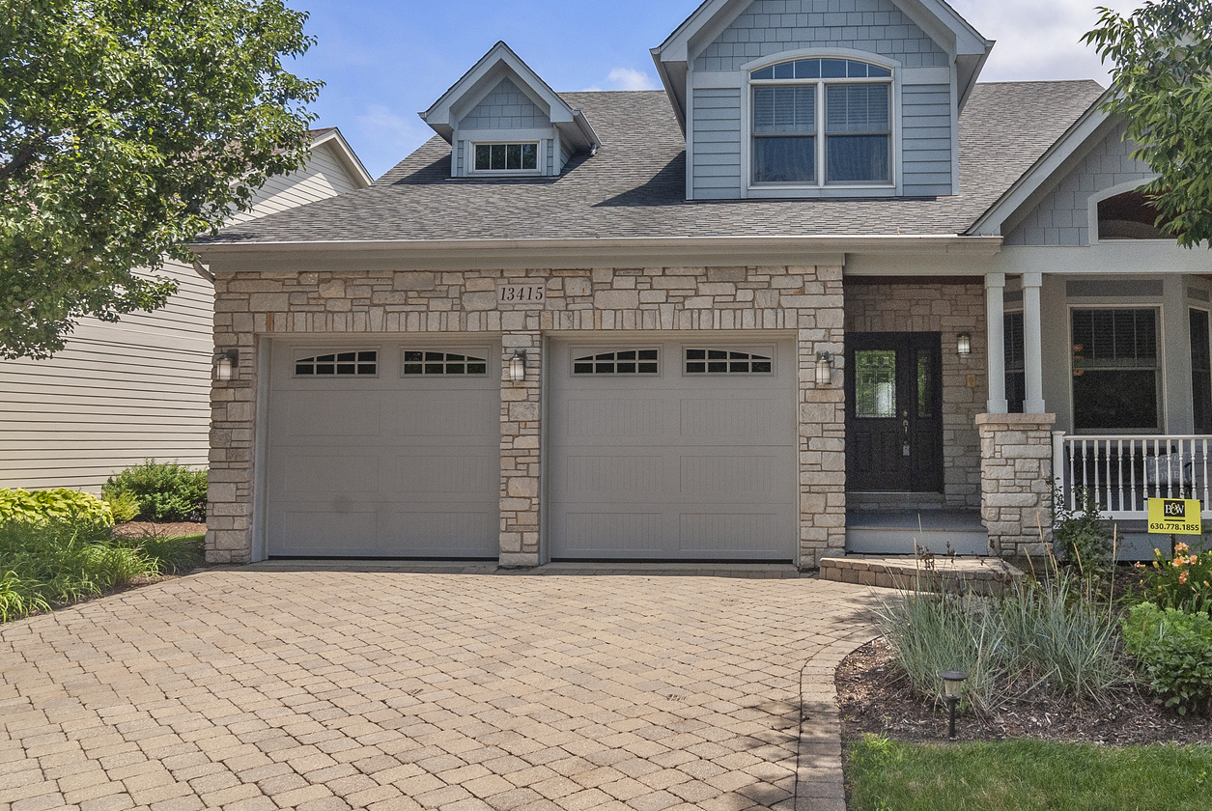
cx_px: 755
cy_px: 321
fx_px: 910
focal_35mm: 27
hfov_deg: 66.3
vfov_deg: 47.7
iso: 200
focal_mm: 14
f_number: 9
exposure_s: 1/500
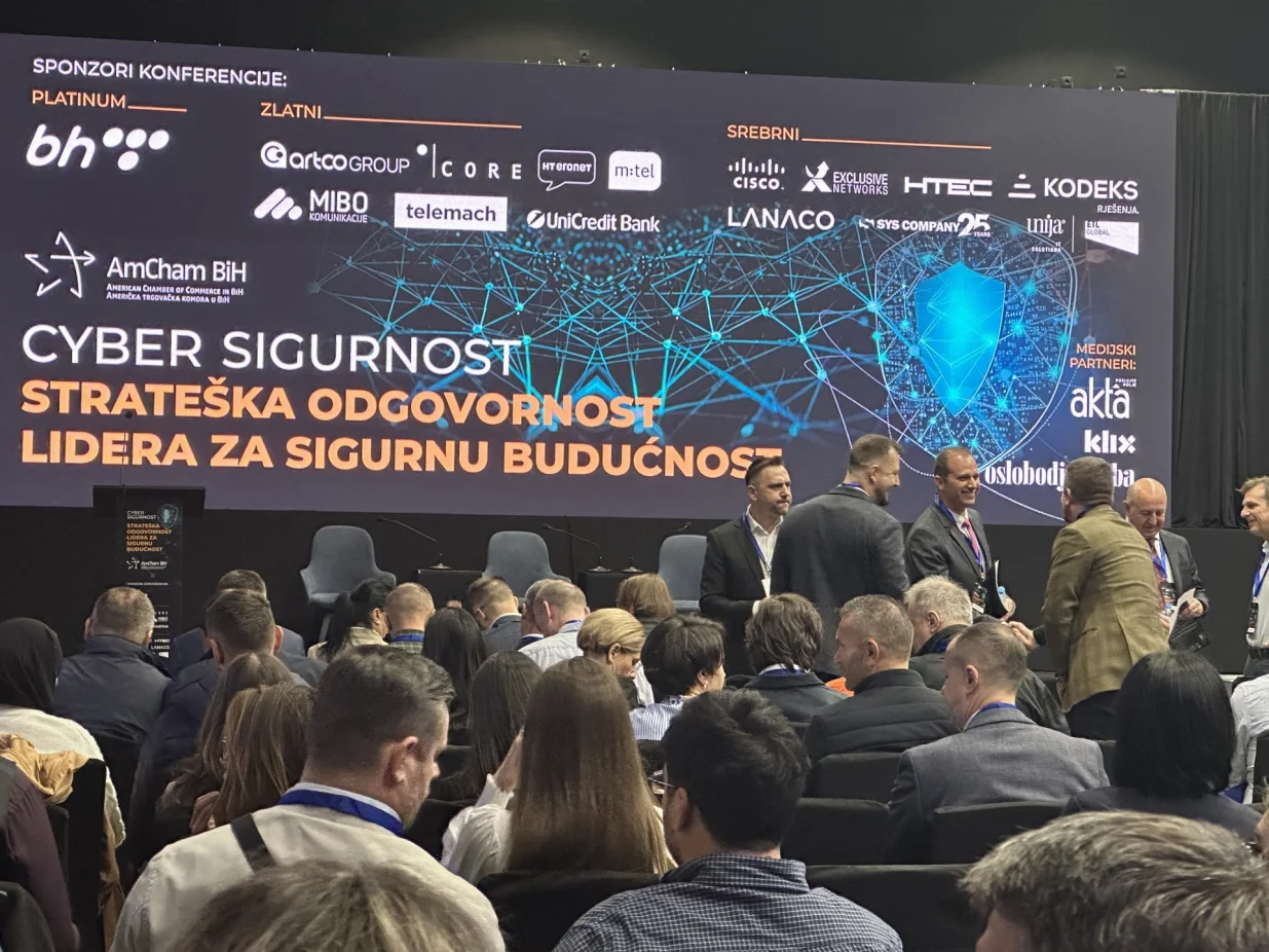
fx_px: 2822
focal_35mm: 77
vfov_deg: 19.1
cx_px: 634
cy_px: 476
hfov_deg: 25.3
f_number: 2.8
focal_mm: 9
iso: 640
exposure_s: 1/41
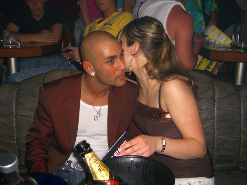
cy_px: 92
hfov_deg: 49.0
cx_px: 124
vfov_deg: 37.7
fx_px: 271
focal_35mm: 38
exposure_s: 1/60
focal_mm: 7.9
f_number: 2.8
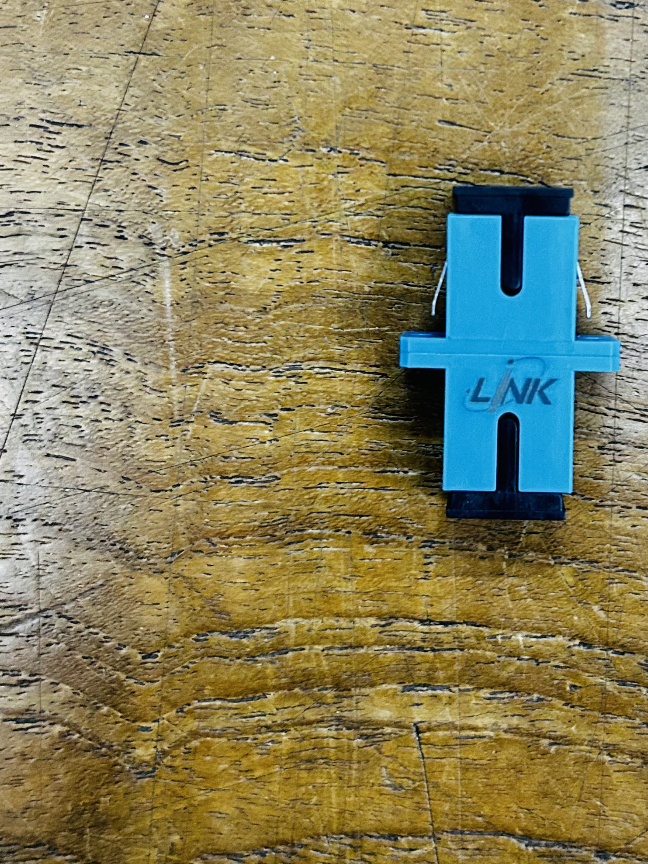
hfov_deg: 27.1
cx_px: 495
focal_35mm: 53
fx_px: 1323
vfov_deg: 36.0
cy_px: 333
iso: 500
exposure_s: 1/50
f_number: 1.5
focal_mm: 5.7
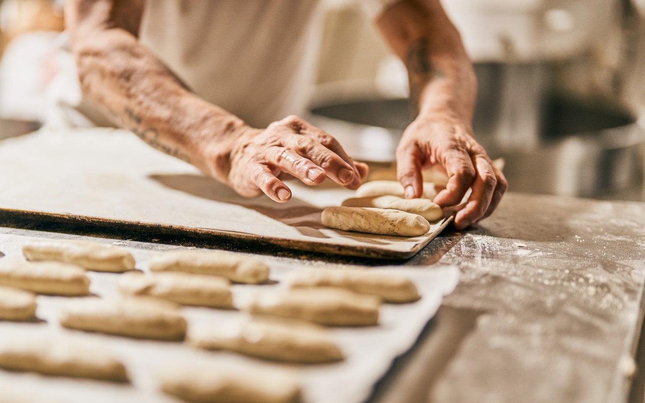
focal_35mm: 66
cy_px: 252
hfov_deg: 31.1
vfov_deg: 19.7
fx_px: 1160
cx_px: 313
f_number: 1.2
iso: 200
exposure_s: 1/320
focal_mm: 50
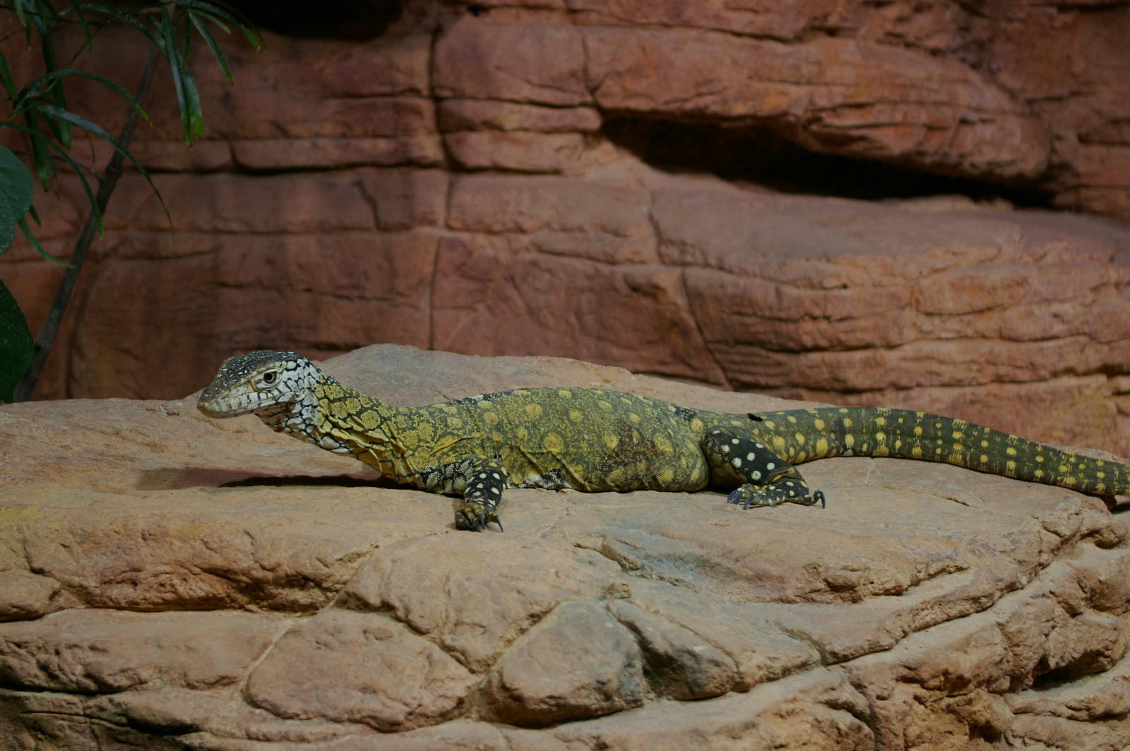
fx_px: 2587
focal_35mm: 82
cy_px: 376
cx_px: 565
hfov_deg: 24.6
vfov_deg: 16.5
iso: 400
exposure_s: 1/90
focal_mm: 55
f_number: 5.6
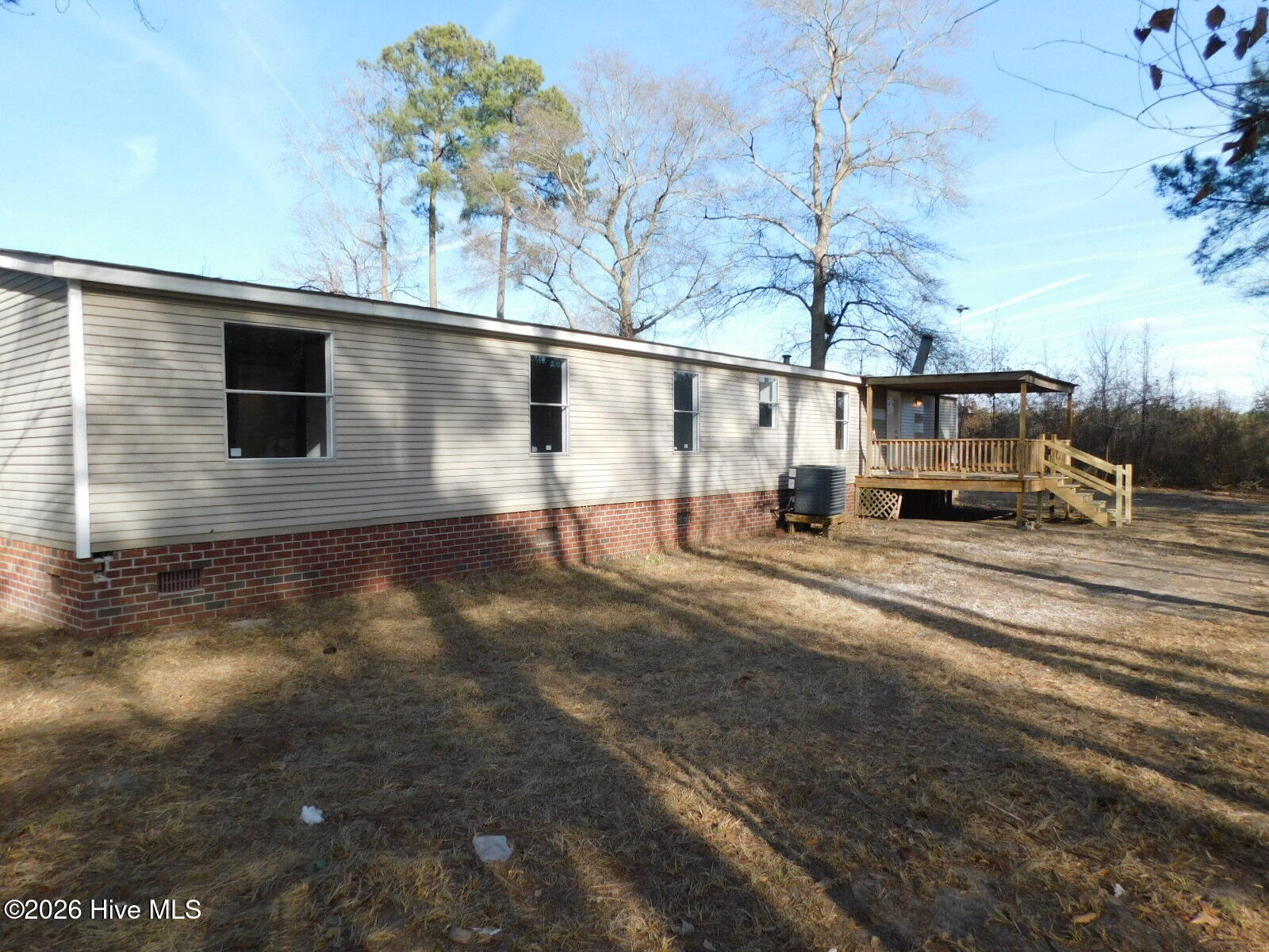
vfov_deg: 58.9
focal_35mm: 23
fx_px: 843
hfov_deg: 73.9
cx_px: 634
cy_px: 476
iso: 125
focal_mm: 4
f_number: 3
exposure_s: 1/640
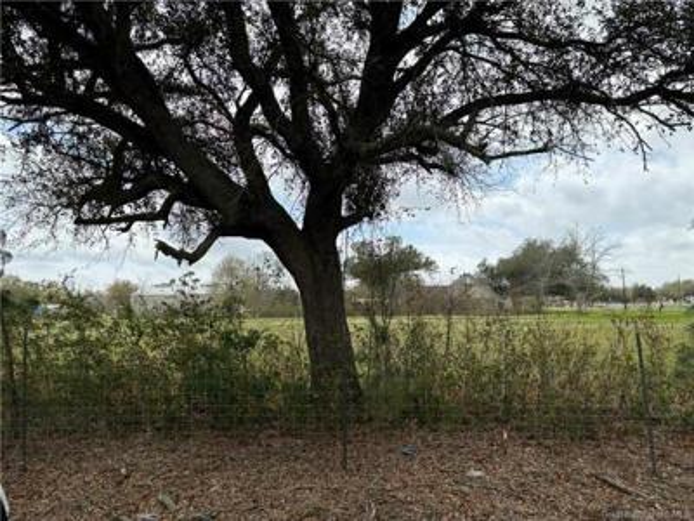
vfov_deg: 53.1
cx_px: 347
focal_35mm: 26
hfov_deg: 67.3
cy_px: 260
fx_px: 521
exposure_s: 1/3650
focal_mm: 5.96
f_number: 1.6
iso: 50
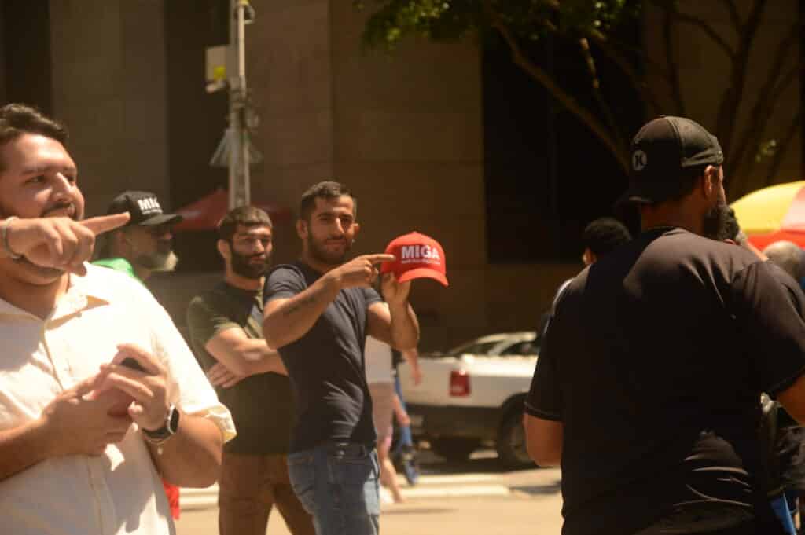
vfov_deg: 13.0
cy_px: 268
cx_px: 402
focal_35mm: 105
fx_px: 2346
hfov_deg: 19.5
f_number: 4.5
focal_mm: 70
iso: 100
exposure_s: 1/500
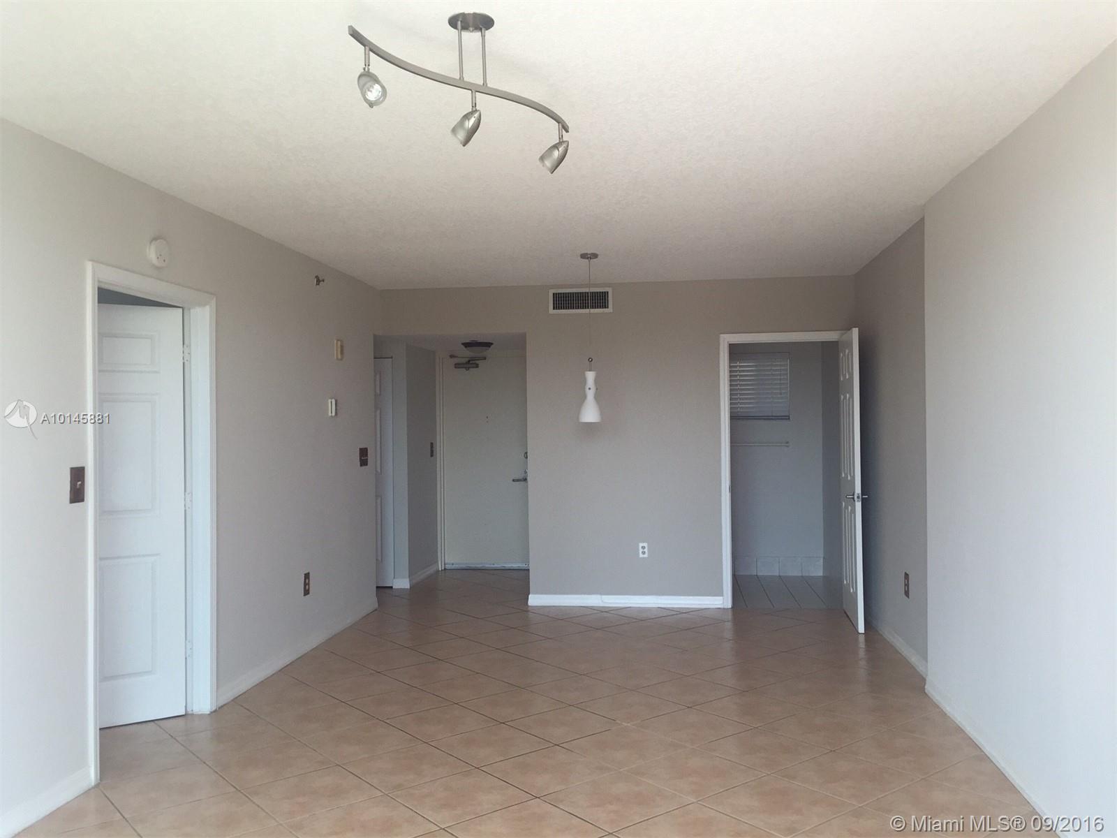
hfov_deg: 61.7
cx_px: 558
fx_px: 936
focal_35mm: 29
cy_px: 419
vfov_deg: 48.2
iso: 40
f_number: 2.2
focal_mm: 4.15
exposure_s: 1/120
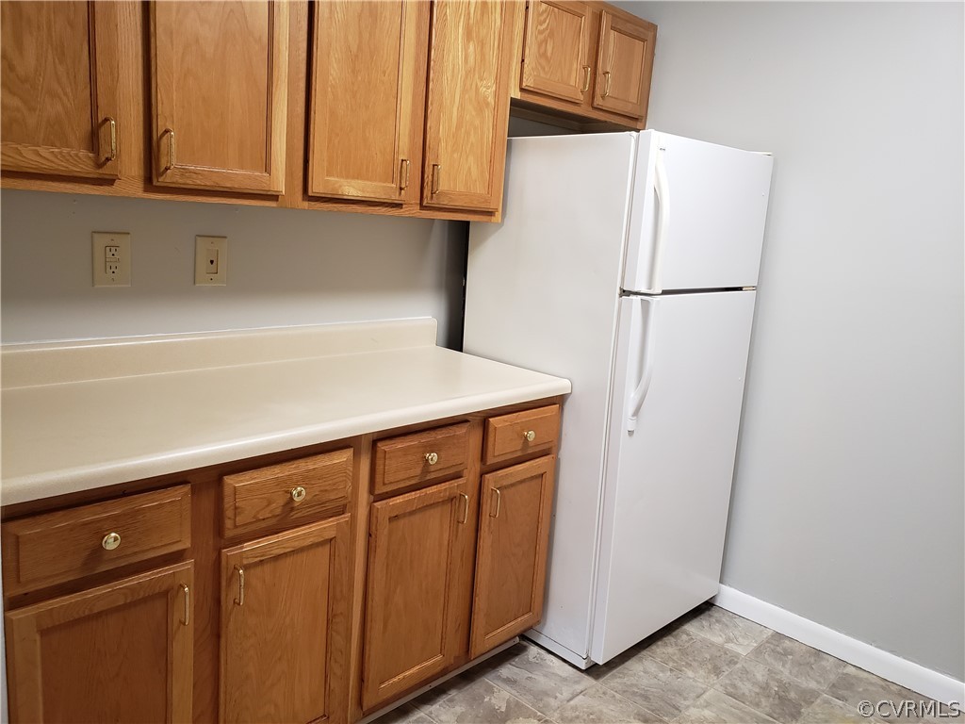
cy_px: 362
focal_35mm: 26
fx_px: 725
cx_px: 482
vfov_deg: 53.1
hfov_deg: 67.3
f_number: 2.4
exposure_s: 1/30
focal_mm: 4.3
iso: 250
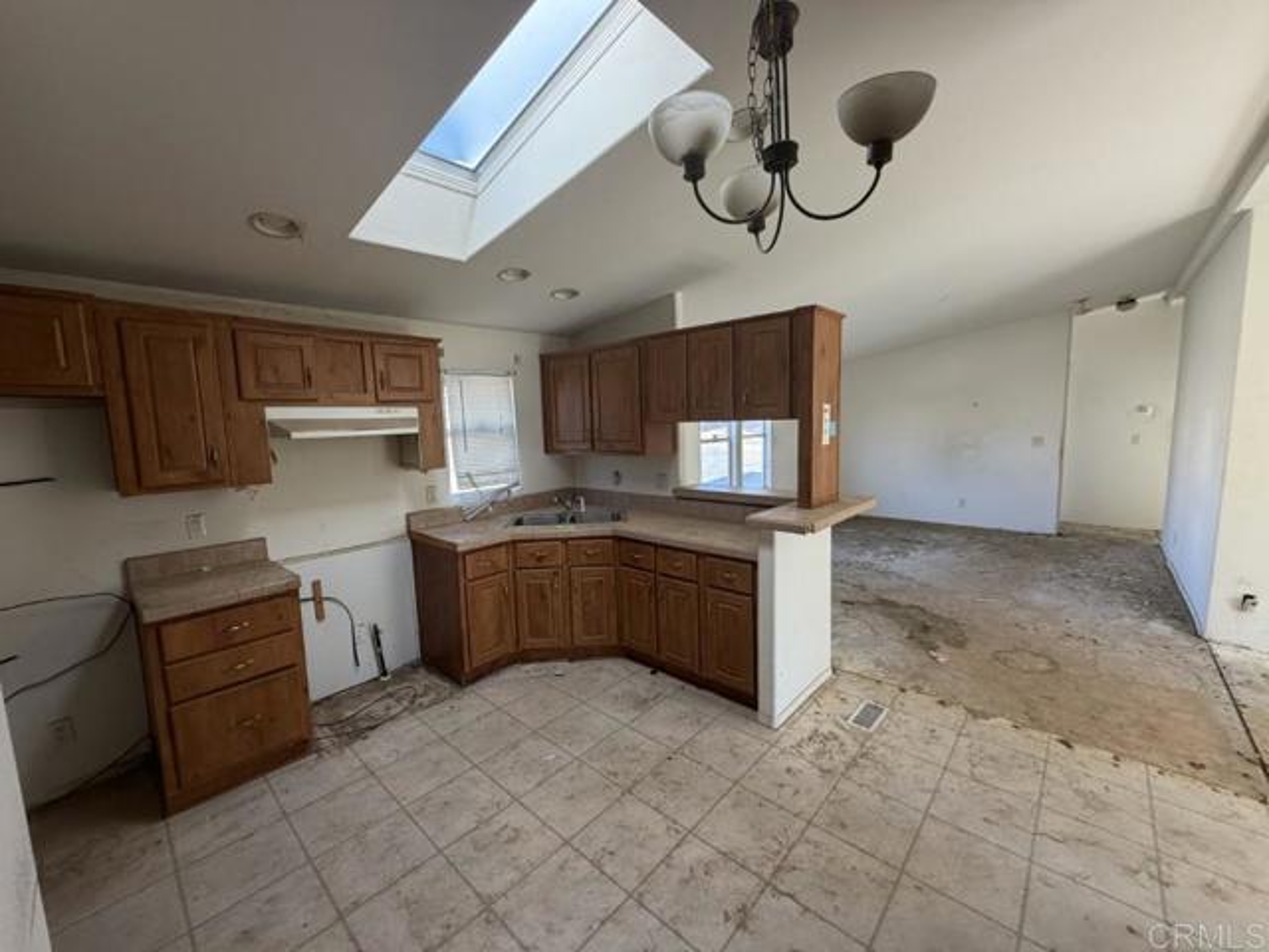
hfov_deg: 102.1
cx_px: 634
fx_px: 513
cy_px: 476
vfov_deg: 85.7
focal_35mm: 14
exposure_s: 1/121
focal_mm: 2.22
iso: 160
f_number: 2.2
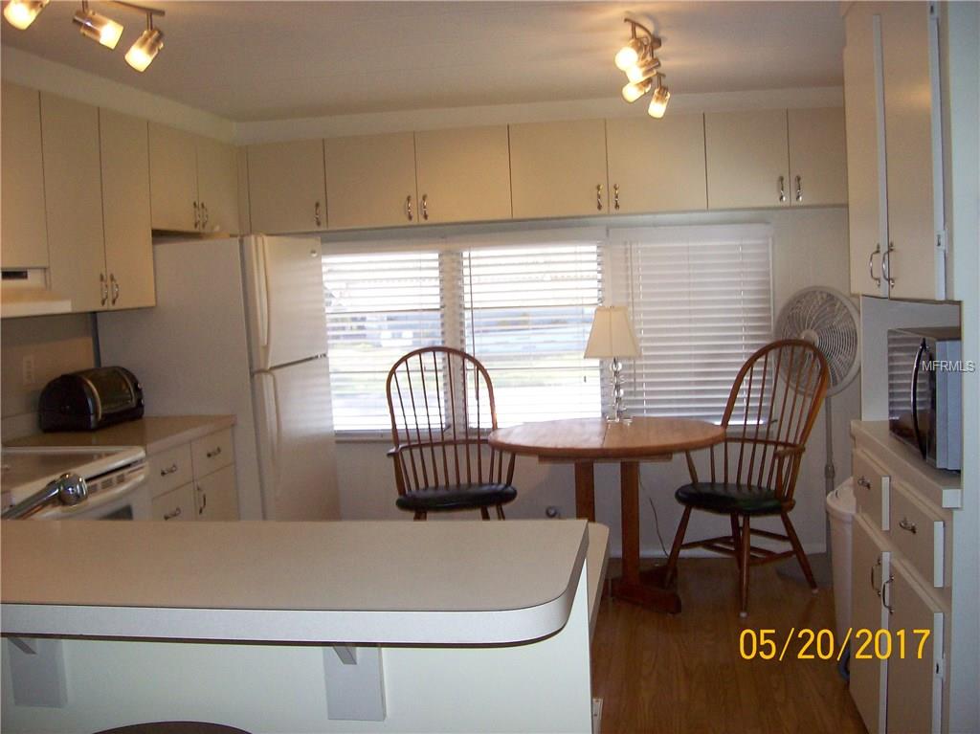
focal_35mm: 36
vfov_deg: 39.6
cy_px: 367
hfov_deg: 51.4
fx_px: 1019
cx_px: 490
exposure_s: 1/80.9
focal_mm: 6
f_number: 2.7
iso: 140
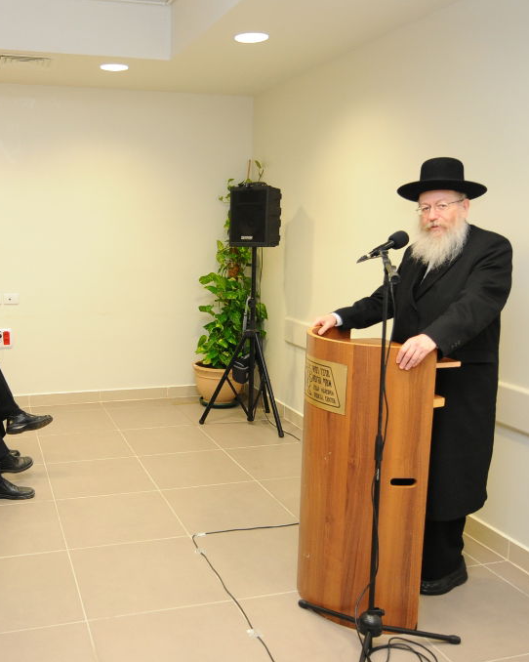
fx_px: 666
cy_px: 331
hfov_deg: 42.5
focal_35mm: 34
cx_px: 160
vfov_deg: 52.9
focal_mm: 16
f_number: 2.8
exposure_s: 1/80
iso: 400
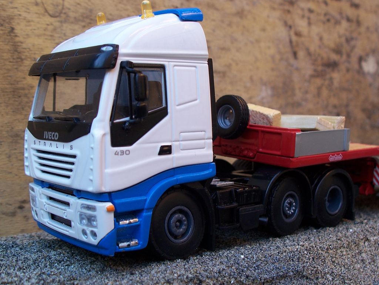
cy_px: 142
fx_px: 547
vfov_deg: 29.1
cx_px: 190
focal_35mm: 50
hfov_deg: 38.2
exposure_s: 1/90
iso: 80
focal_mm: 8.6
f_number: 3.4
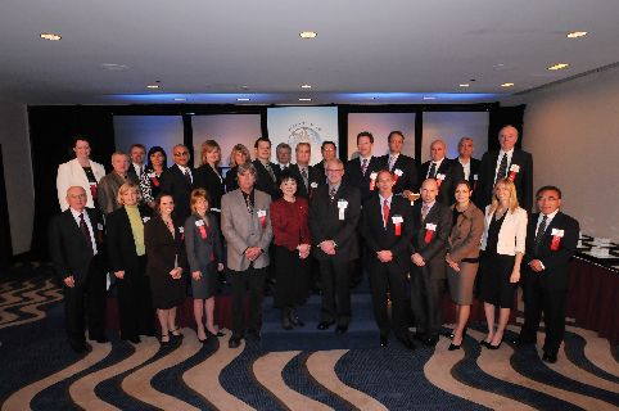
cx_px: 310
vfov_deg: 59.4
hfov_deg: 81.3
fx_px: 361
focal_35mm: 21
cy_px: 206
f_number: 7.1
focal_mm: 14
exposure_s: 1/125
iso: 800
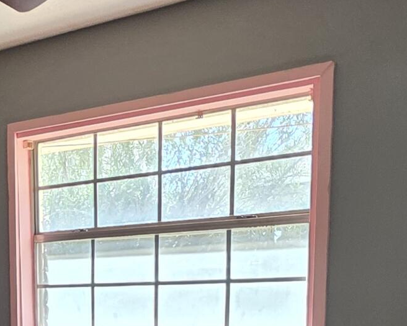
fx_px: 699
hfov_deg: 29.0
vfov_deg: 23.6
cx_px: -53
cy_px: 406
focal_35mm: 58
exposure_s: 1/120
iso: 250
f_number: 1.9
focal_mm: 2.2
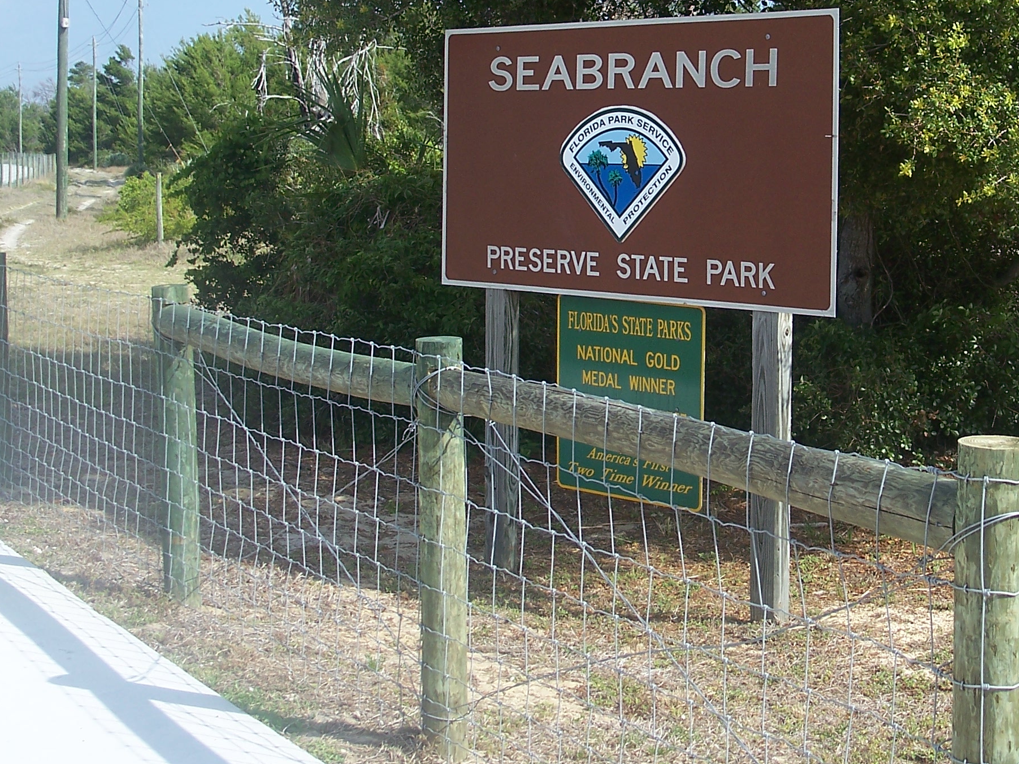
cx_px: 684
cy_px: 264
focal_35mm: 67
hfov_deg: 28.8
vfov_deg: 21.9
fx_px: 1972
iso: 64
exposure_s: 1/640
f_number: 2.8
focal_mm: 7.8
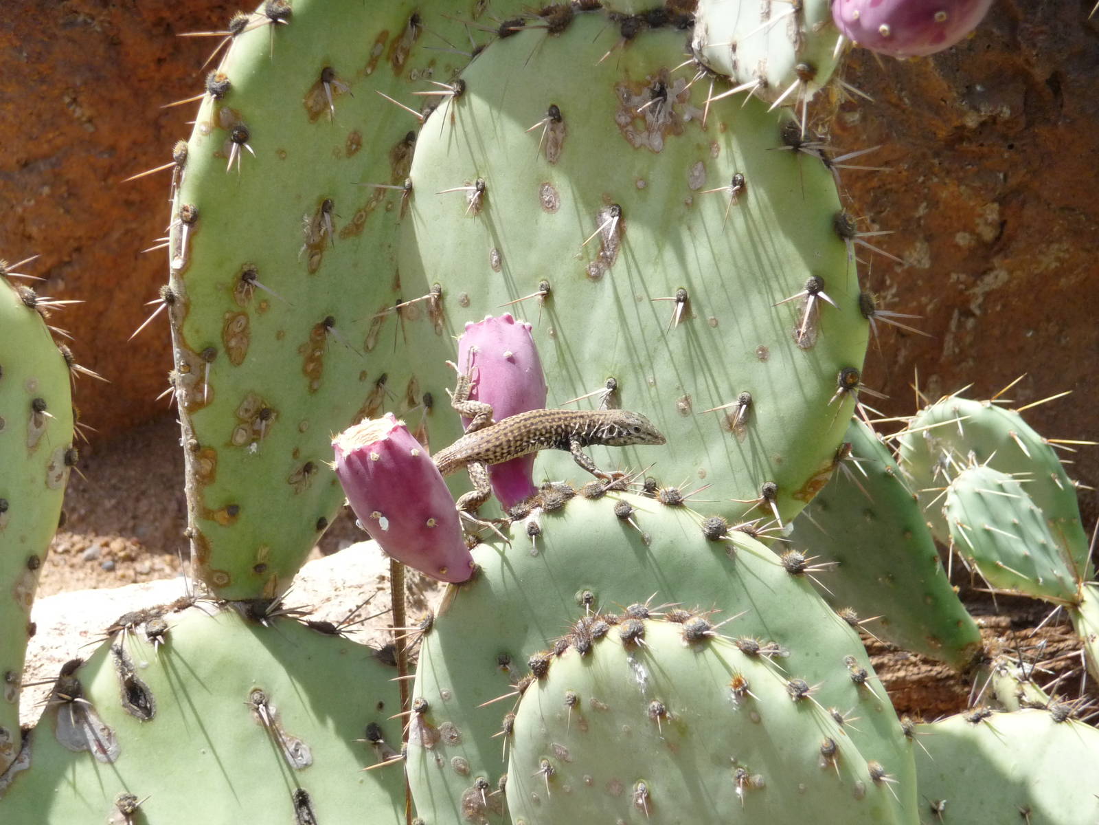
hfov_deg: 7.1
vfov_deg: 5.3
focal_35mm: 280
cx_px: 550
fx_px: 8890
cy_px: 412
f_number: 4.9
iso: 250
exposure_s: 1/500
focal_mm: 47
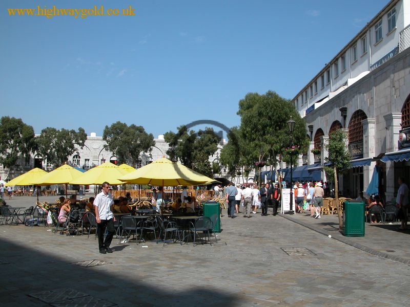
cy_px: 154
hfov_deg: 52.6
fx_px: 415
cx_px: 205
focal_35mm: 35
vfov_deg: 40.7
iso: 100
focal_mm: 8.9
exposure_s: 1/352
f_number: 7.1
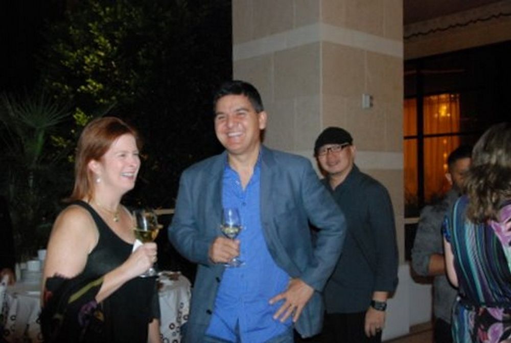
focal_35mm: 39
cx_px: 256
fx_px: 555
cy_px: 172
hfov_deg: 49.5
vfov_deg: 34.4
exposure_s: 1/60
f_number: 5.6
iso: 1600
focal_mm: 26
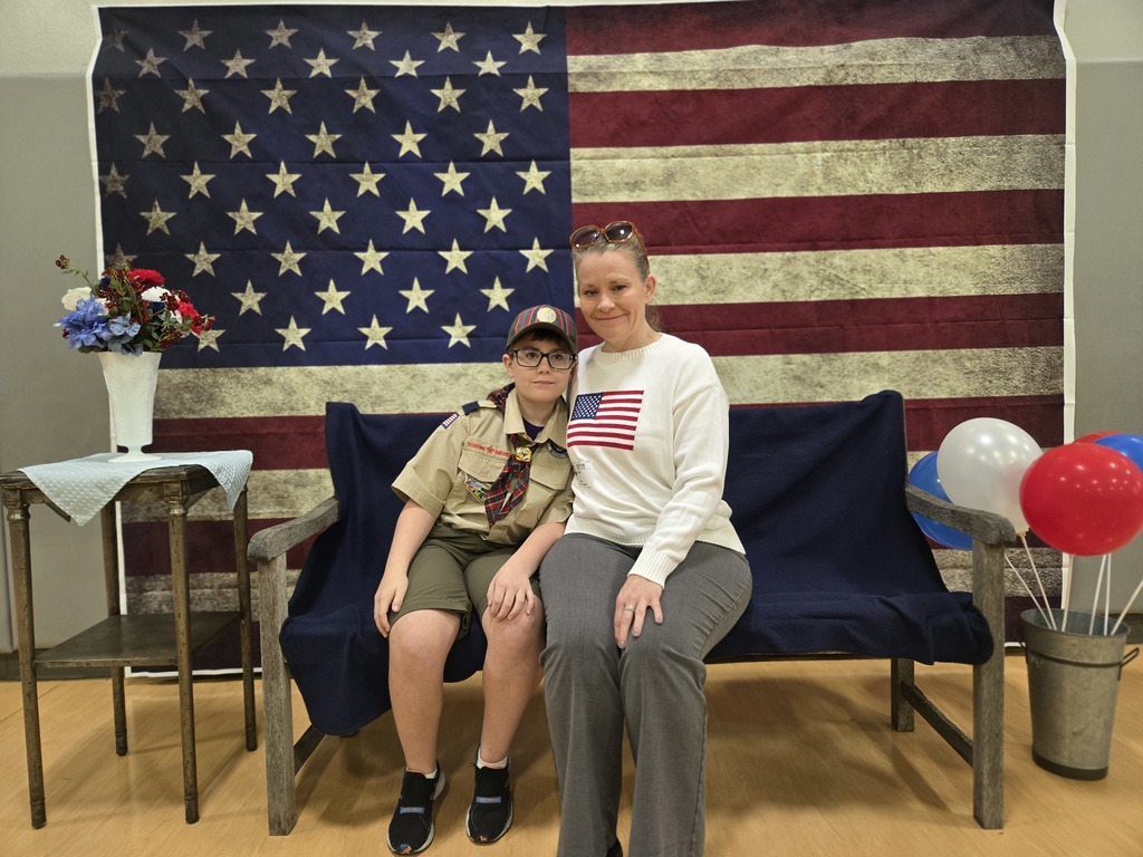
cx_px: 572
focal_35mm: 23
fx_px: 759
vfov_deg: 58.9
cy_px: 428
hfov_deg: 73.9
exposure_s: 1/120
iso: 320
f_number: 1.8
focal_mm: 5.4
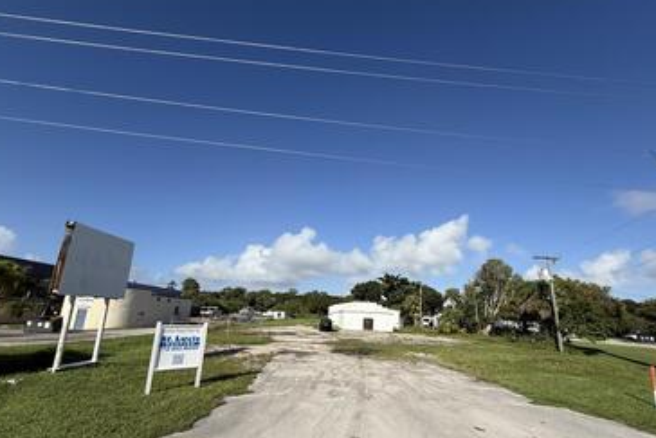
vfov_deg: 73.5
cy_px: 247
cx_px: 339
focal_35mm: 16
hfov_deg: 96.7
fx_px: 292
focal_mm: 2.22
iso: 50
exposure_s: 1/3663
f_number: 2.2
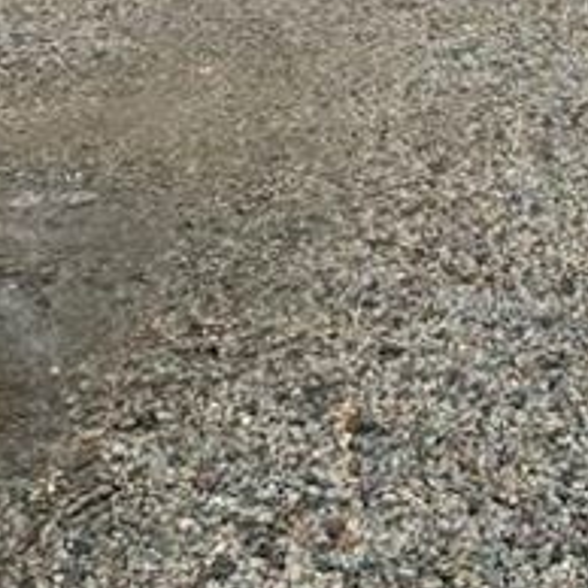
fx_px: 1403
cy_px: -205
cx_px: 694
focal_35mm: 73
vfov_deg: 21.2
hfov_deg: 22.0
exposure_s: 1/1845
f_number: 1.78
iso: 80
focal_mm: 6.86
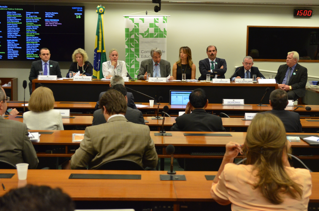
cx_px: 160
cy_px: 106
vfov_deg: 22.5
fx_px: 531
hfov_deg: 33.5
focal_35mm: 60
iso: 1600
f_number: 6.3
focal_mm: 40
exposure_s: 1/160
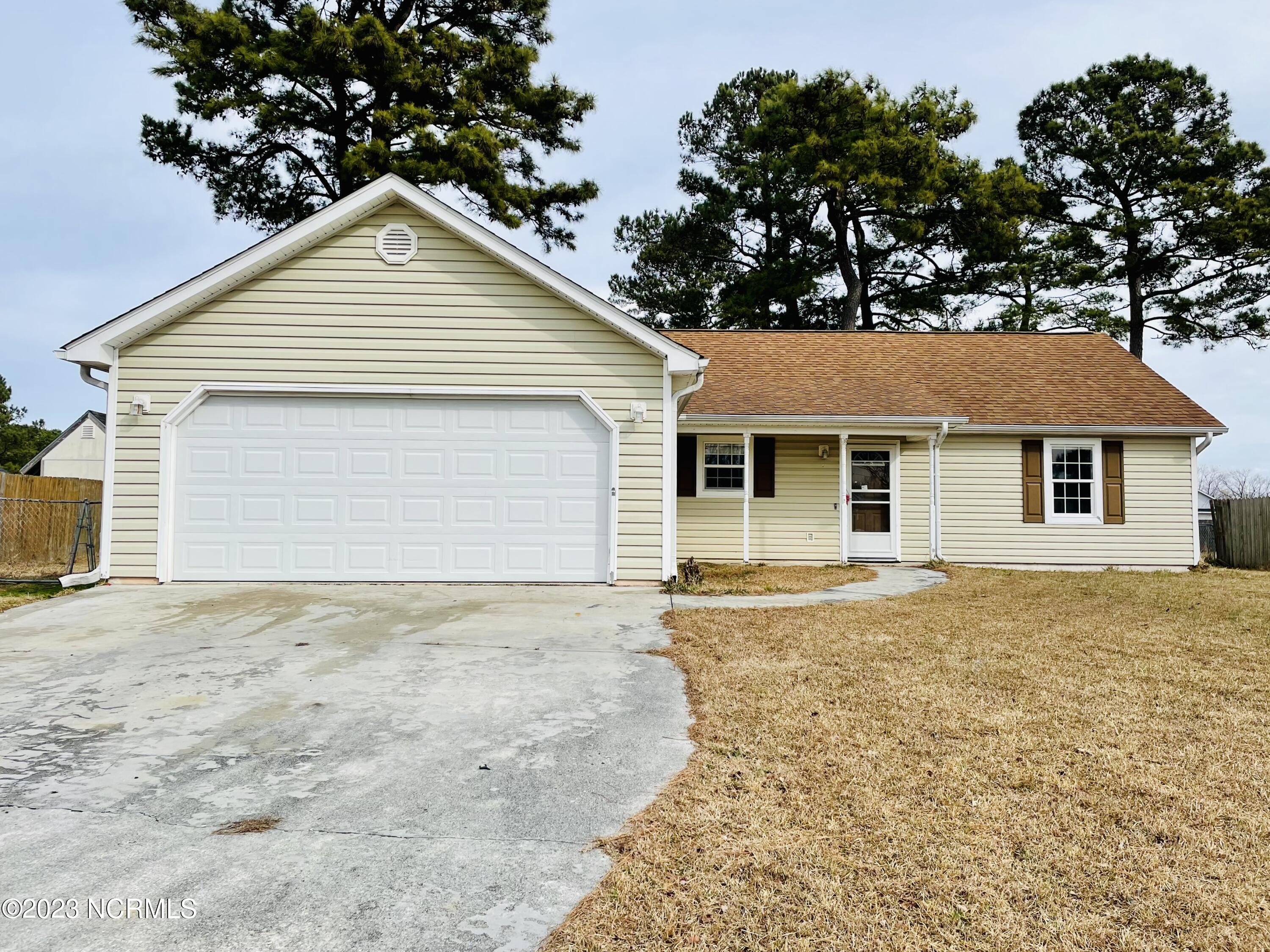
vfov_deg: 53.1
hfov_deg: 67.3
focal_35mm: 26
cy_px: 476
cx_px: 635
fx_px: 954
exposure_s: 1/2257
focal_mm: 4.2
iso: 32
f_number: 1.6
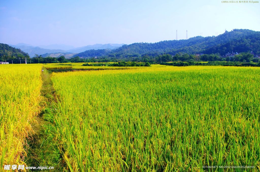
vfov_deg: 47.8
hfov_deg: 67.4
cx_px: 130
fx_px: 195
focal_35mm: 27
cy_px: 86
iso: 200
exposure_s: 1/400
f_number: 8
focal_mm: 18
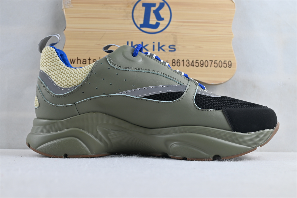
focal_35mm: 45
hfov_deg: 43.6
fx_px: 371
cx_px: 148
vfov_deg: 29.9
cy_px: 99
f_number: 4.8
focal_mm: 30
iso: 100
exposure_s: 1/40
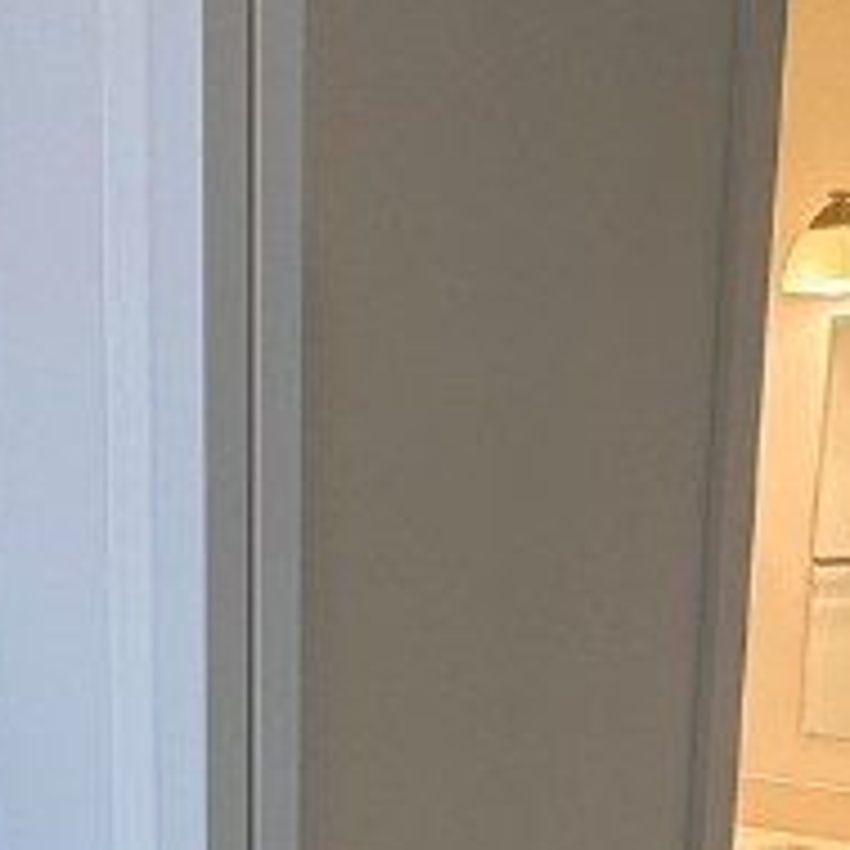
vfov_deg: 23.7
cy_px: 985
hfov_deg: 25.7
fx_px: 1861
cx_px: 369
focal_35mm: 67
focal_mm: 2.22
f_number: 2.2
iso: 64
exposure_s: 1/120
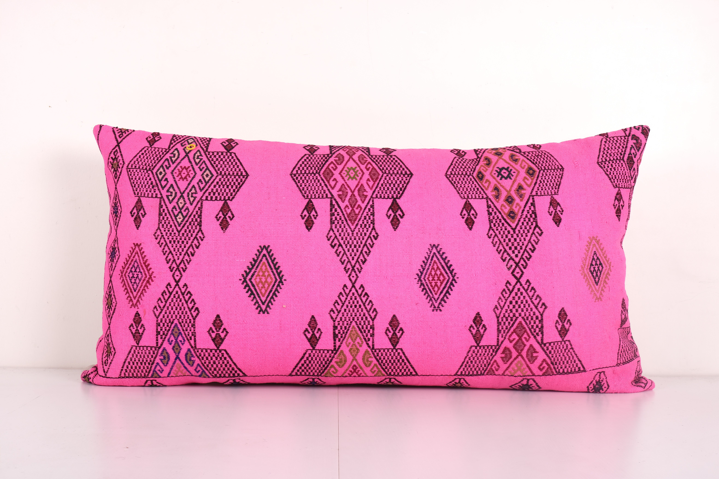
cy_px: 240
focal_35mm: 47
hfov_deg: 41.9
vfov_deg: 28.6
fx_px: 939
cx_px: 360
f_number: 11
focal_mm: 31.5
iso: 80
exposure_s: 1/160
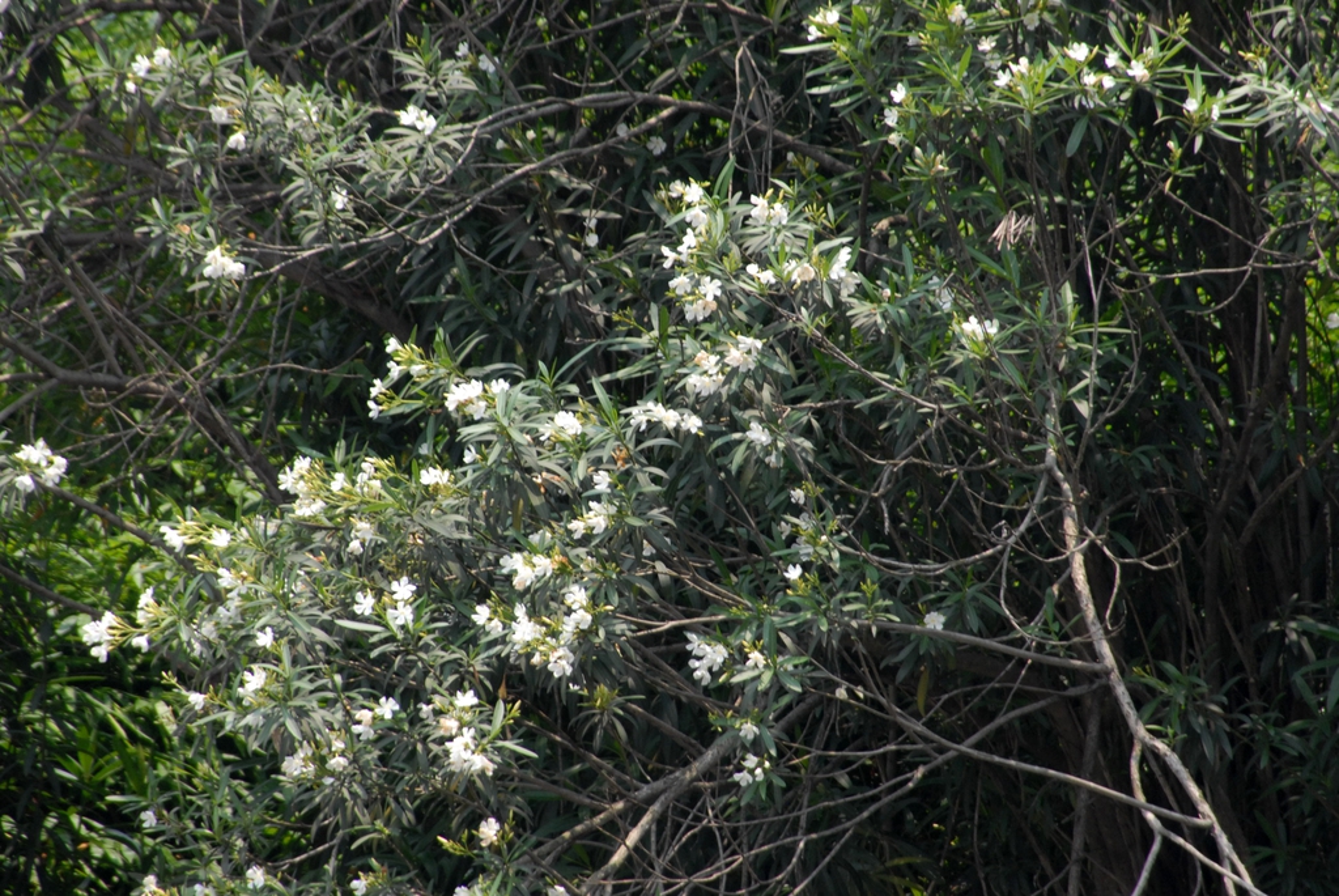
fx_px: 16754
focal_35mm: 450
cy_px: 448
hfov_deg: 4.6
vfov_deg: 3.1
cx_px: 670
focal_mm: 300
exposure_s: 1/250
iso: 400
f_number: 8
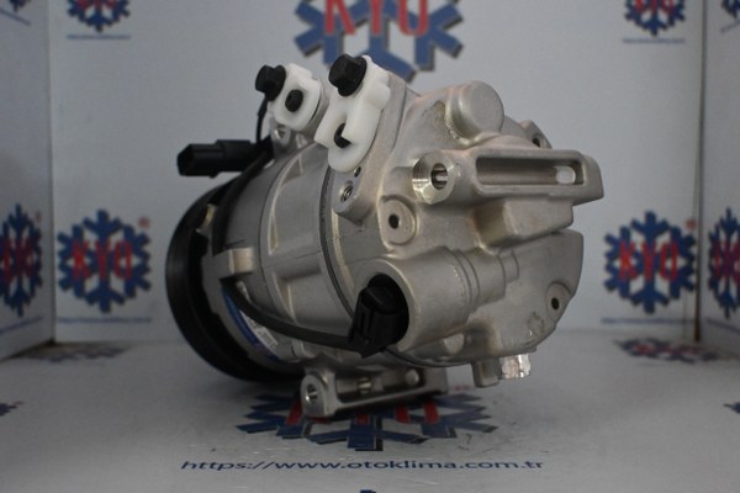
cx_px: 370
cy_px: 246
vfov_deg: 35.5
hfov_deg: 51.3
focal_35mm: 38
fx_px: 771
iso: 5600
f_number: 4.2
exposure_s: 1/60
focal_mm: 25
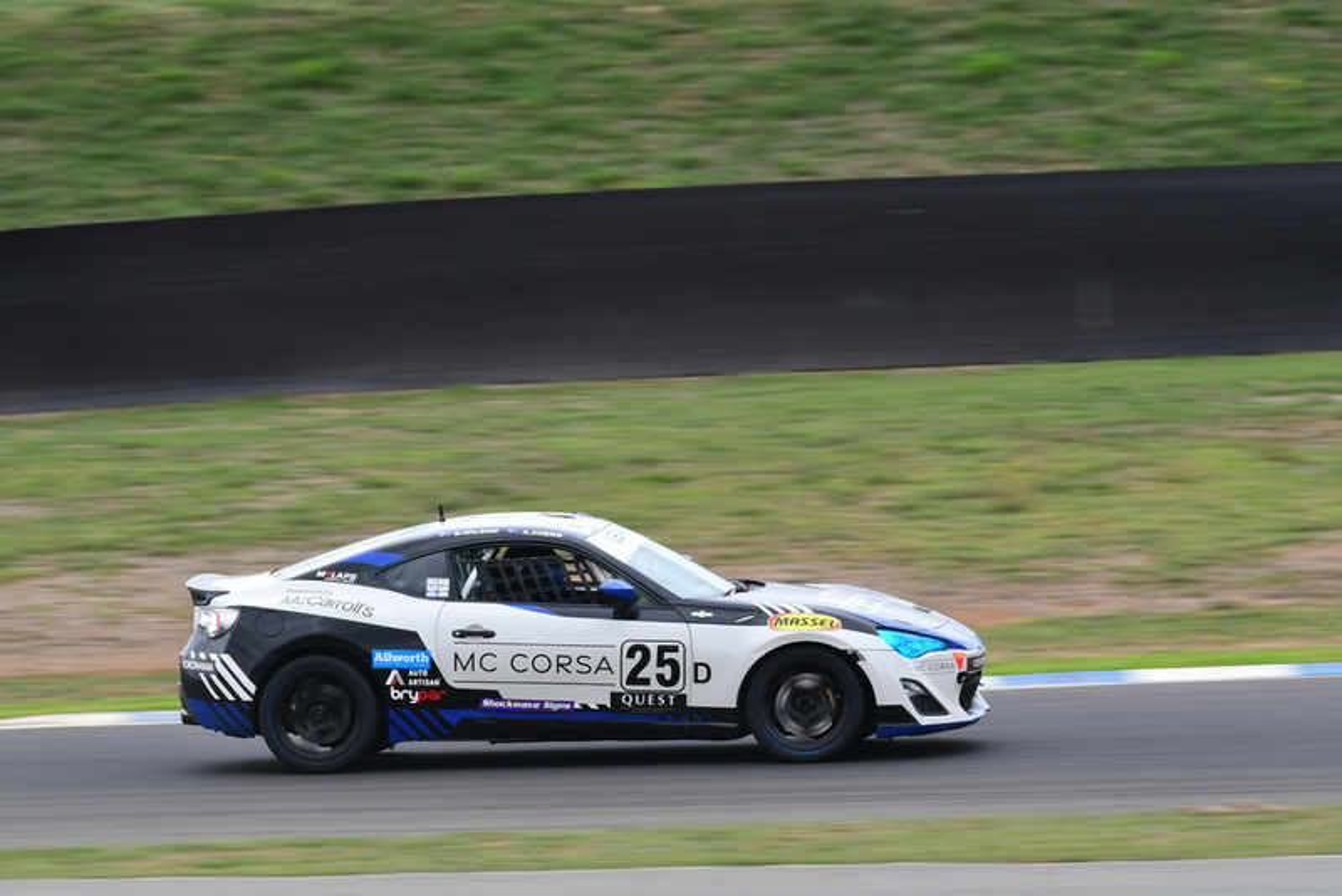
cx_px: 671
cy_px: 448
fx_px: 27967
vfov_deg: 1.8
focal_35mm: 750
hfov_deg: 2.7
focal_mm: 500
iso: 320
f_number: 11
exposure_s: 1/160
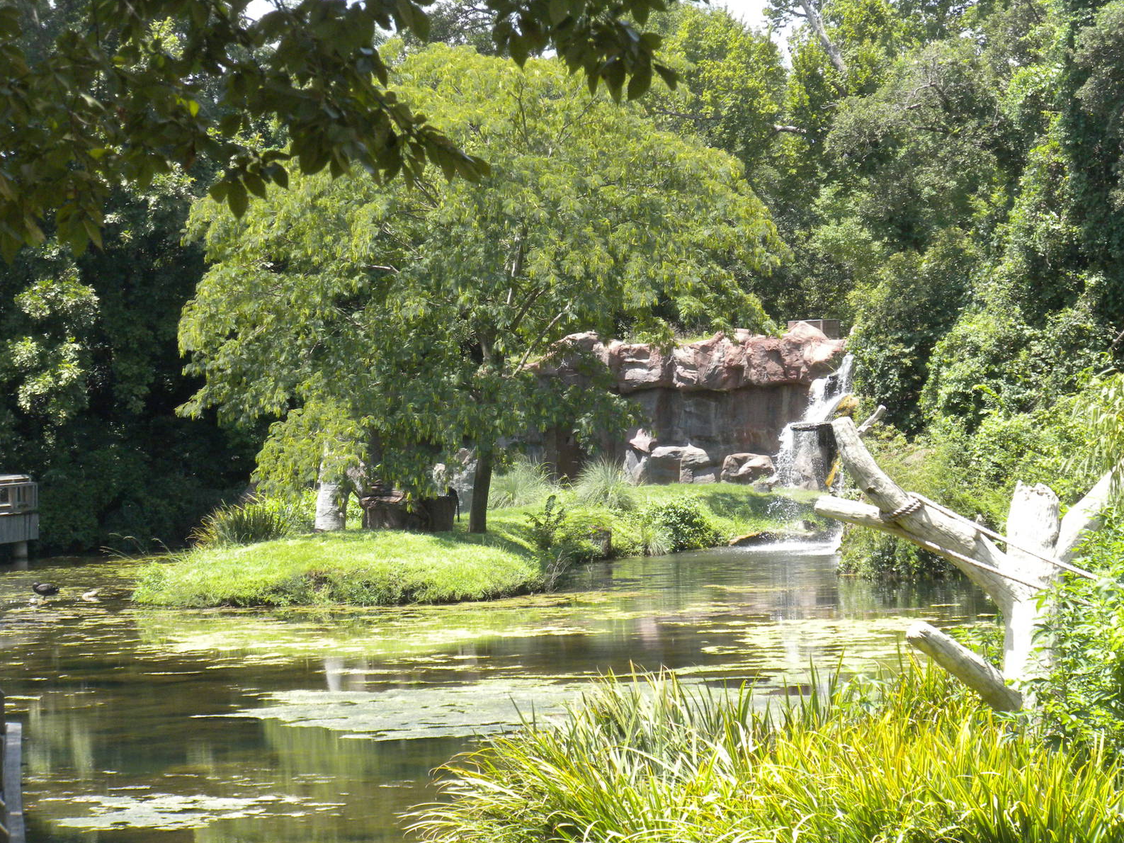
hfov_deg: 16.4
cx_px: 561
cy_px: 422
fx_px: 3896
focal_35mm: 120
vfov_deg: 12.3
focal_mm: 21
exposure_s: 1/443
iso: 242
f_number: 5.1
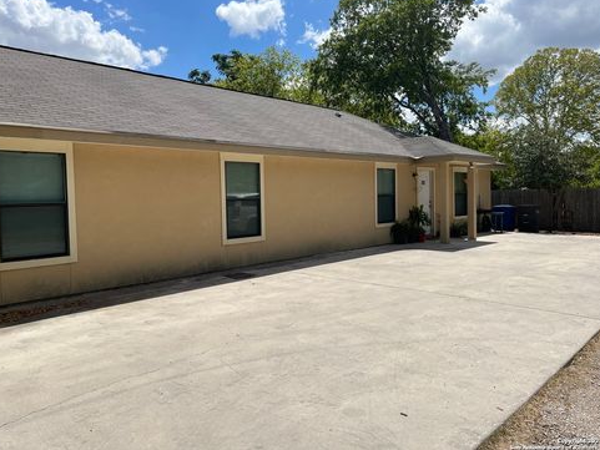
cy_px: 218
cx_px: 292
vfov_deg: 51.4
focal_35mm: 27
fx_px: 468
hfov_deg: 65.3
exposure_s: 1/6173
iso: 50
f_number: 1.6
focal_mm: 5.1
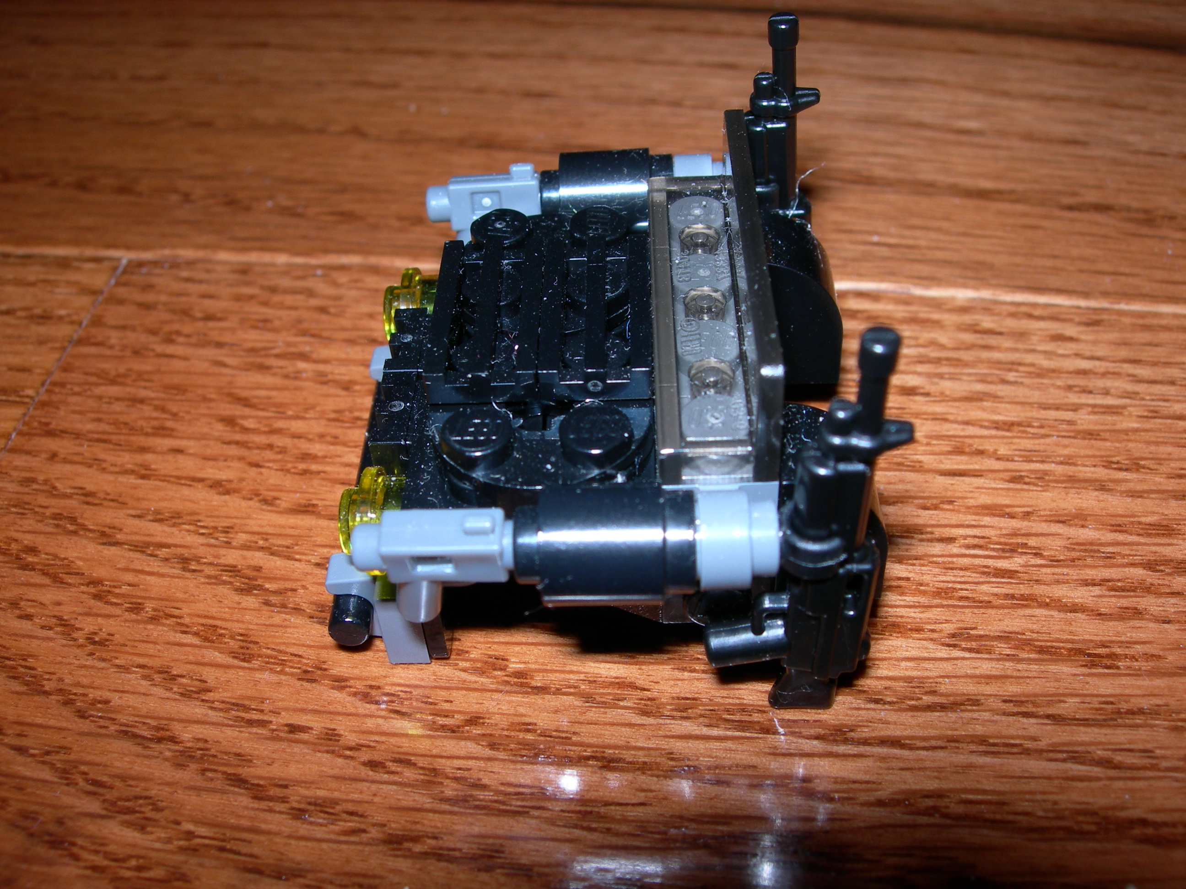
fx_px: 1302
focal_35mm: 38
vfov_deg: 37.7
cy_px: 444
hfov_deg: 49.0
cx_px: 593
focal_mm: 7.8
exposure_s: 1/60.1
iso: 50
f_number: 4.8
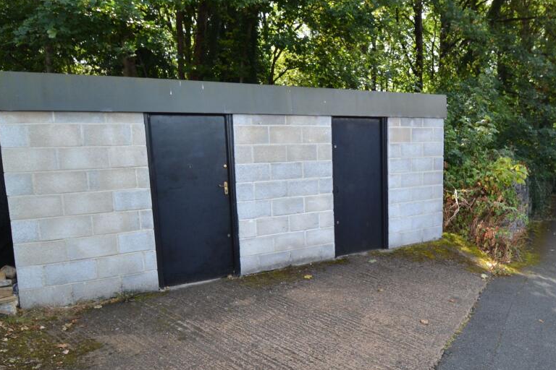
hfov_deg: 72.7
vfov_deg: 53.1
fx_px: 371
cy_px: 196
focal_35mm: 24
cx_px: 343
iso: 220
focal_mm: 12
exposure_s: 1/125
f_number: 5.6
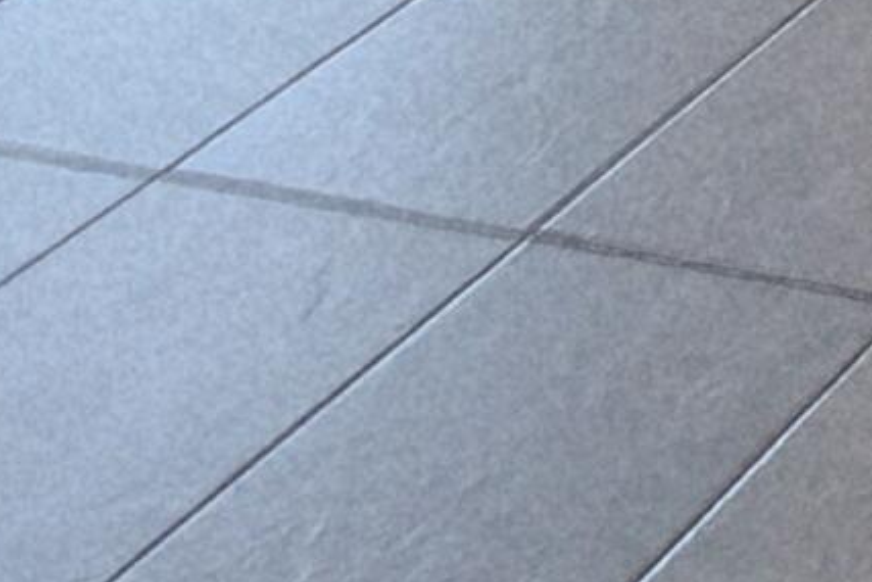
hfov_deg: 12.0
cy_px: -1423
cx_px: 2512
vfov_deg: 9.3
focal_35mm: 95
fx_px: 2302
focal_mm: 2.2
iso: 125
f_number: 2.2
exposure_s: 1/60.2
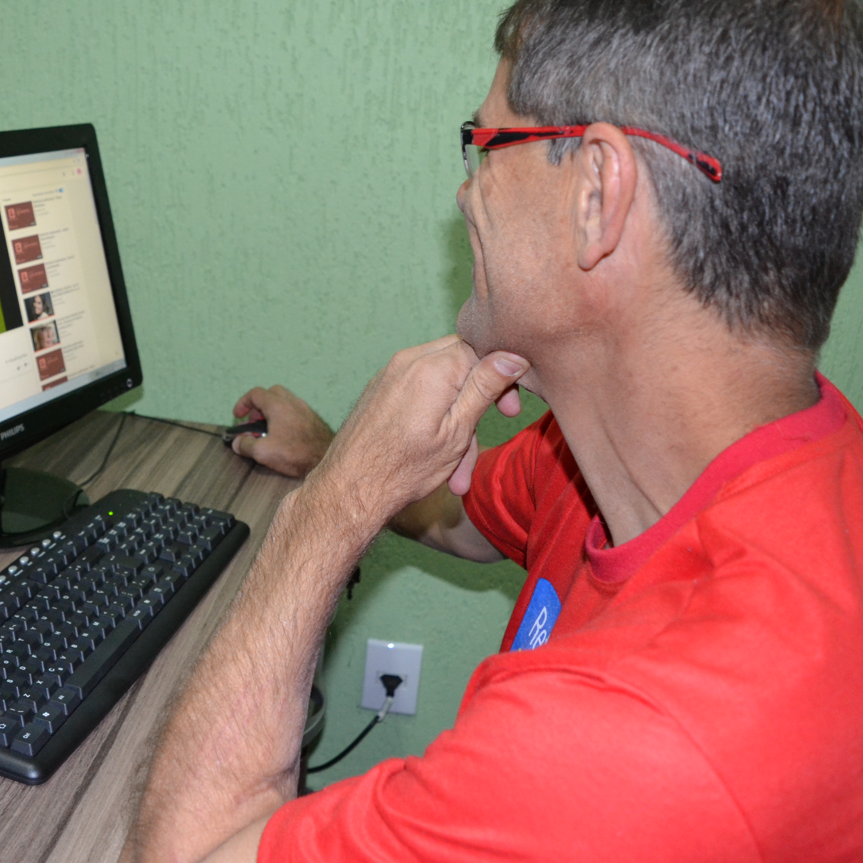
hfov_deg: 41.6
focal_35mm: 39
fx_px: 1100
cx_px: 216
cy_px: 418
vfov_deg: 42.8
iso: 1400
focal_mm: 18
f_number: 3.5
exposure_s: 1/60
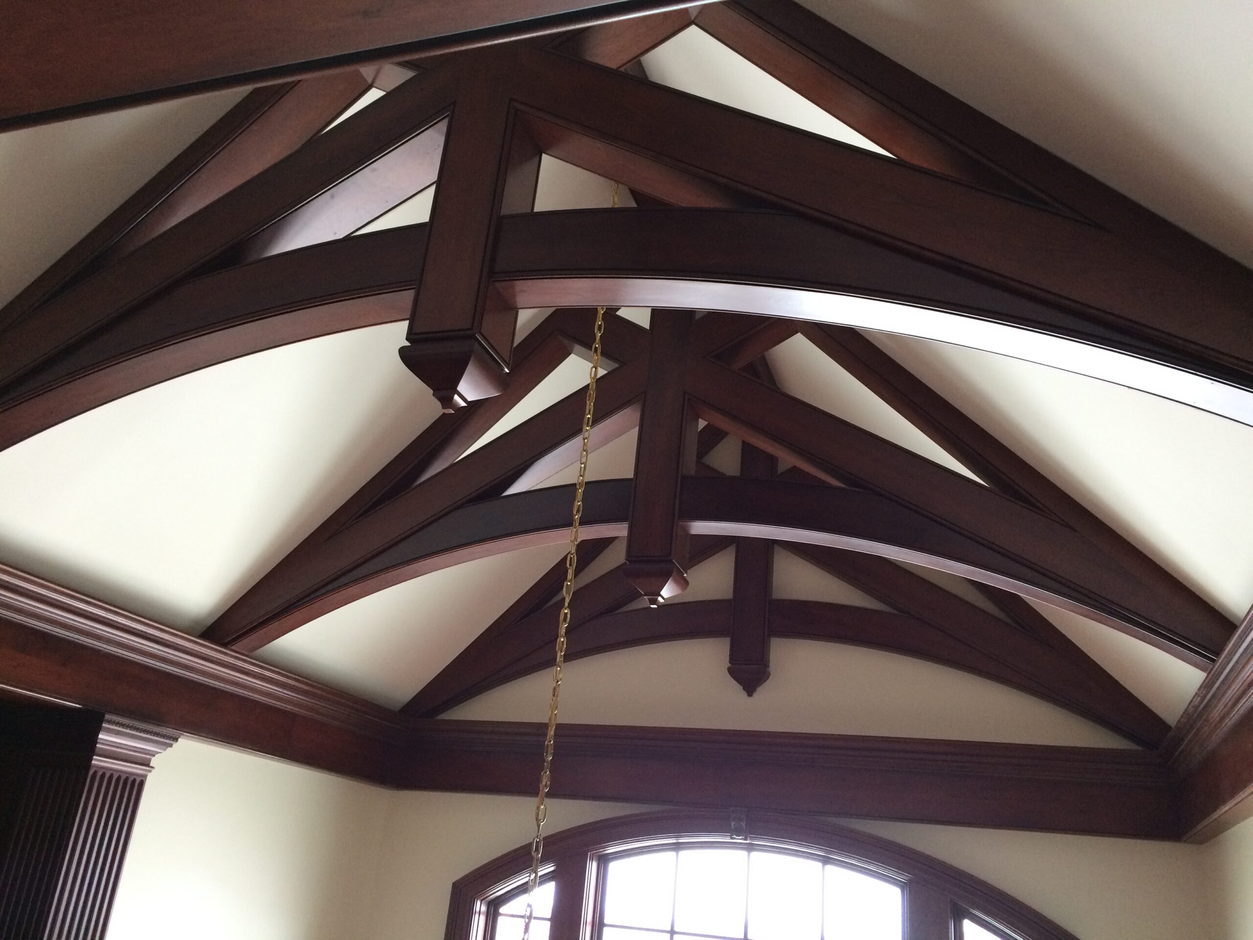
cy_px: 470
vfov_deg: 48.2
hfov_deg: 61.7
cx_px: 626
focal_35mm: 29
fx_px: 1050
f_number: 2.2
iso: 160
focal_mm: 4.15
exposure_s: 1/30
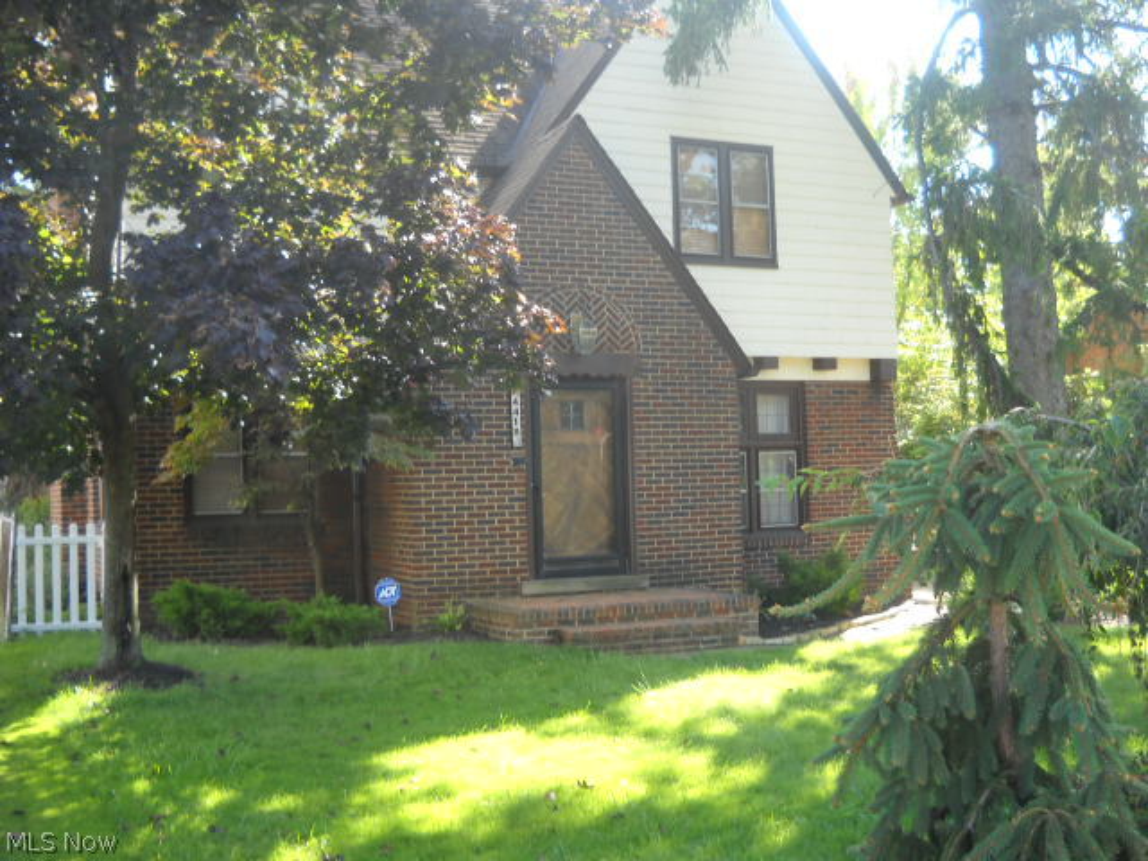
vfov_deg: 35.1
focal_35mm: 41
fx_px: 1360
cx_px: 574
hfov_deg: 45.8
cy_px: 430
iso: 64
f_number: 3.1
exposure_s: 1/71
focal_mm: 6.72
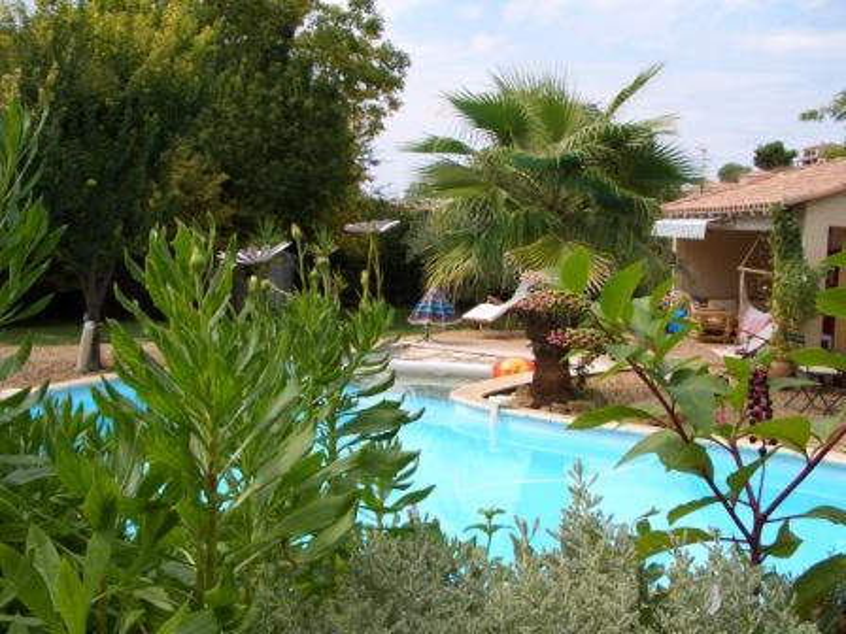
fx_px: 855
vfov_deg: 40.7
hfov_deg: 52.6
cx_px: 423
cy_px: 317
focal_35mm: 35
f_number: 4.3
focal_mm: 5.8
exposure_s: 1/320
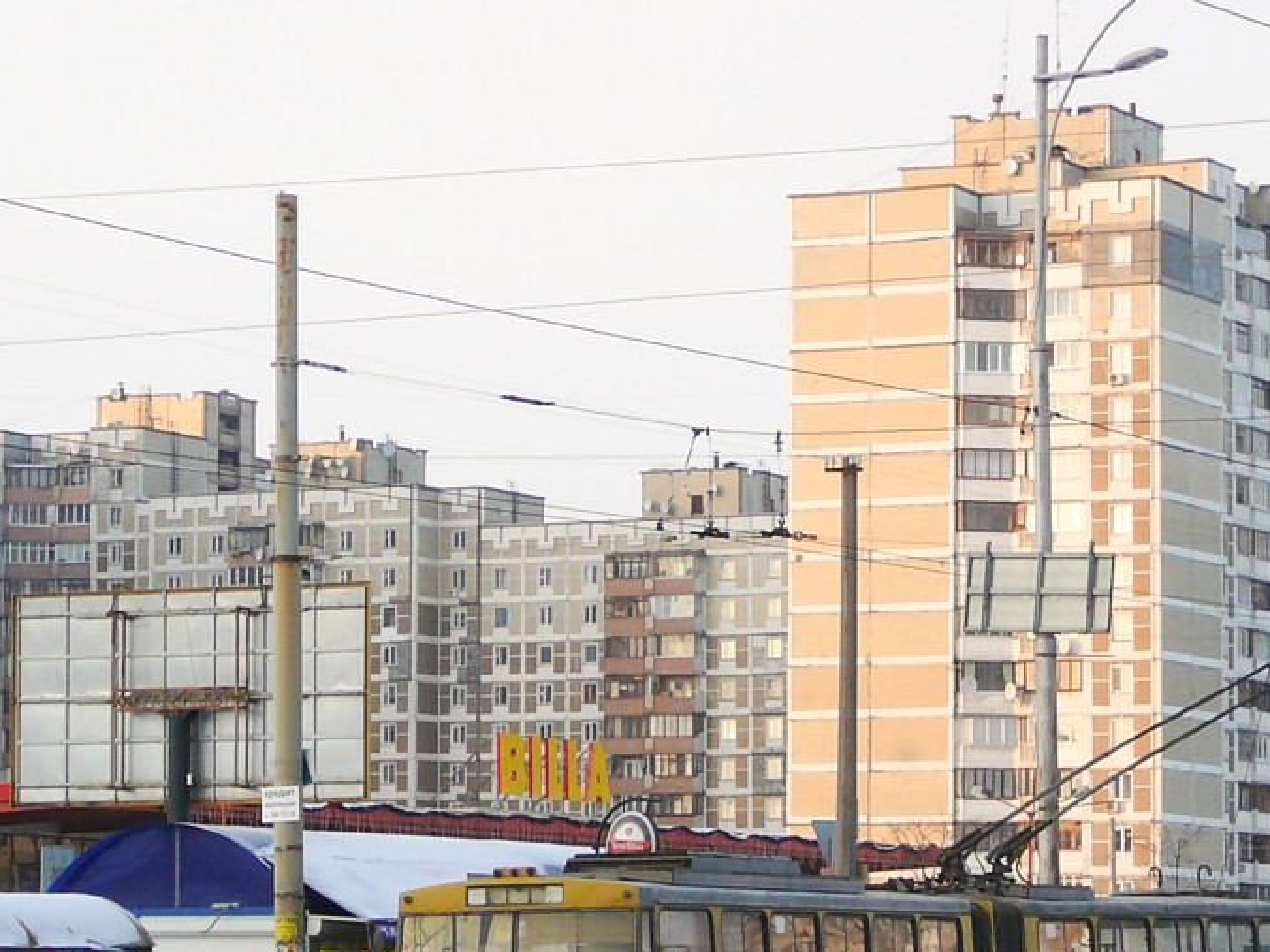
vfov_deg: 11.2
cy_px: 632
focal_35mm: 132
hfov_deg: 14.9
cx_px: 611
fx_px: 4842
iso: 100
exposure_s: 1/250
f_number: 3.8
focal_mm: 13
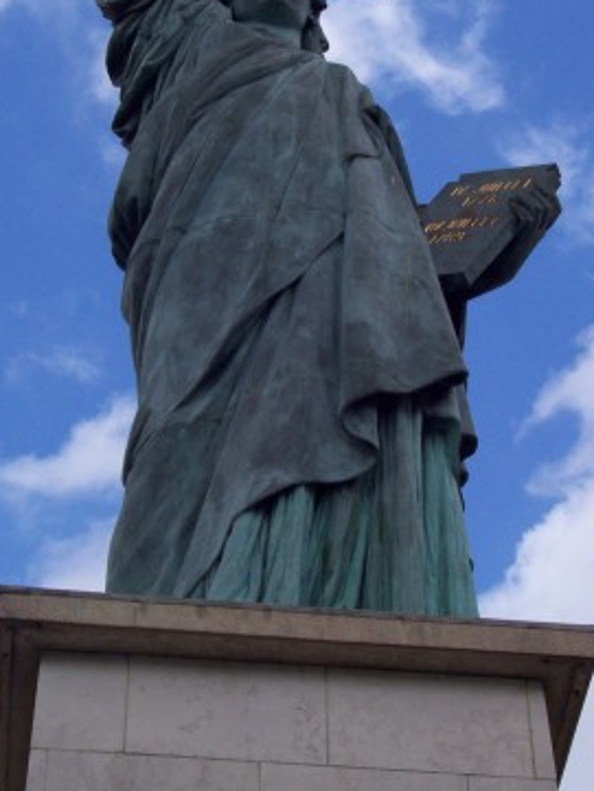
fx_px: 2470
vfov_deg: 18.2
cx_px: 344
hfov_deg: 13.7
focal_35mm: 108
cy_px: 283
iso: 80
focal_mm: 10.8
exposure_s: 1/273
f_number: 6.8
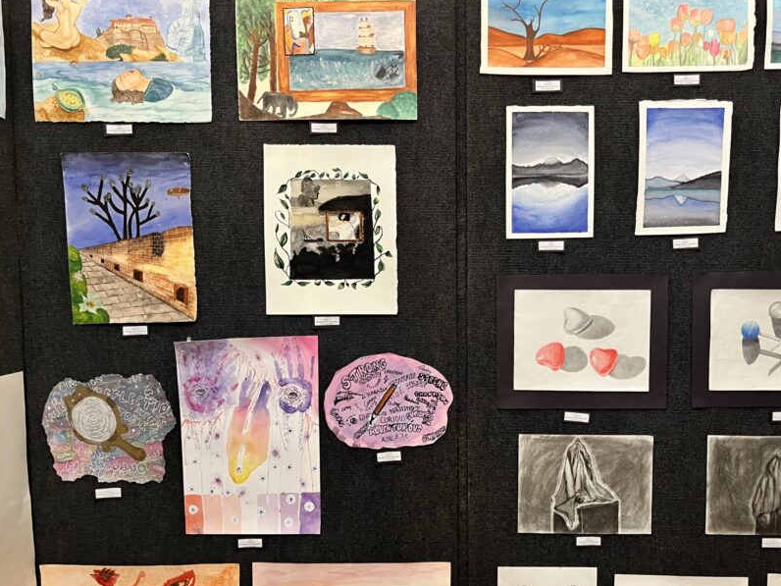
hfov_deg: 56.7
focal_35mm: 32
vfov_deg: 44.1
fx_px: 722
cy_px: 318
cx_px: 432
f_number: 1.6
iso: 400
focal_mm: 5.1
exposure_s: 1/40
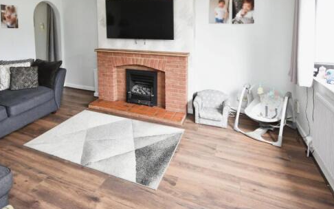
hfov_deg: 57.6
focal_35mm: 33
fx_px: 300
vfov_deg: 38.2
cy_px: 86
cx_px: 132
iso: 500
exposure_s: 1/50
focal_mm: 16
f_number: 8
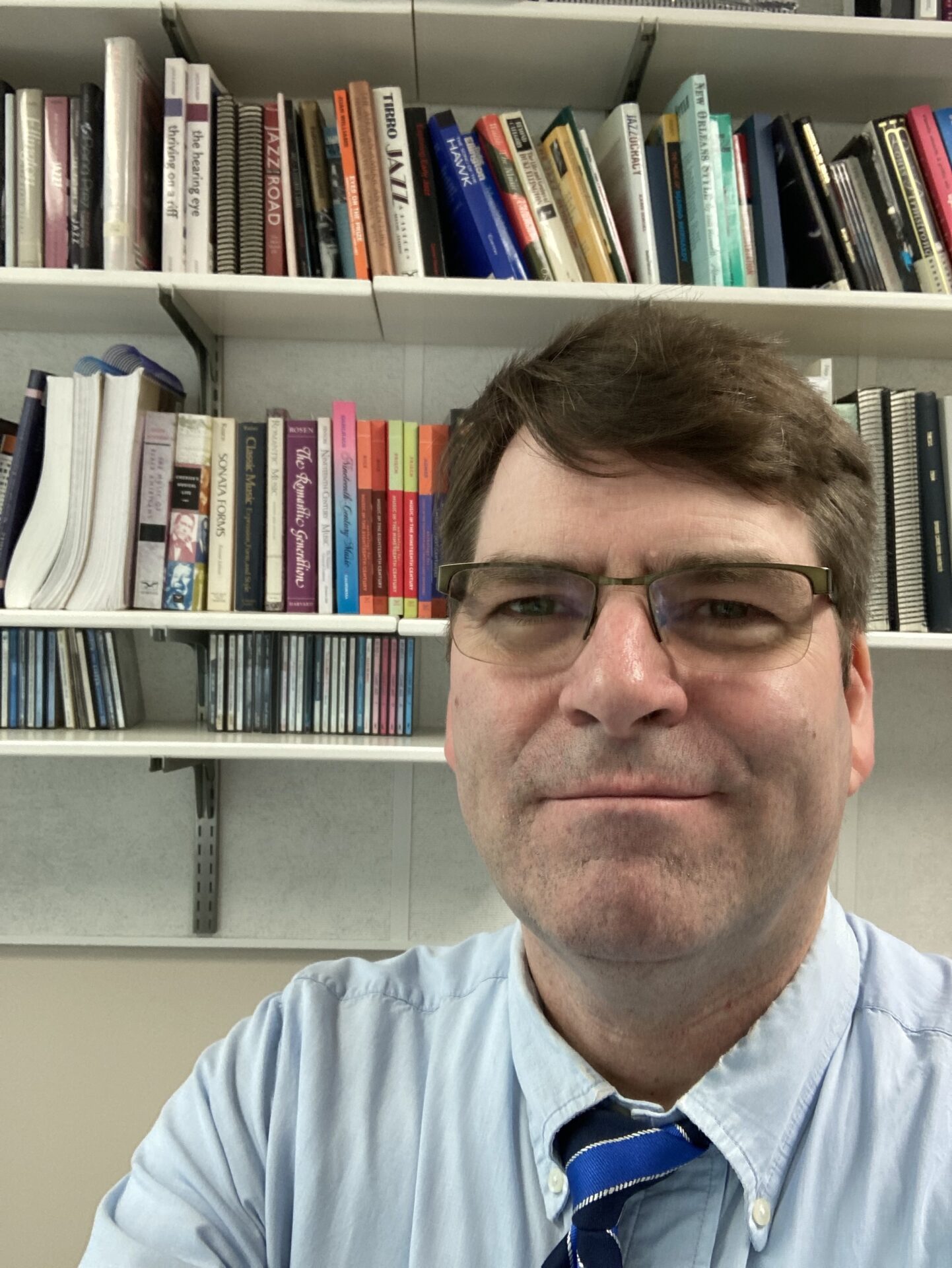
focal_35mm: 32
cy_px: 634
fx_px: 1172
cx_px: 476
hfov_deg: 44.2
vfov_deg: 56.8
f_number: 2.2
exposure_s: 1/60
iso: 100
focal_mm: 2.87
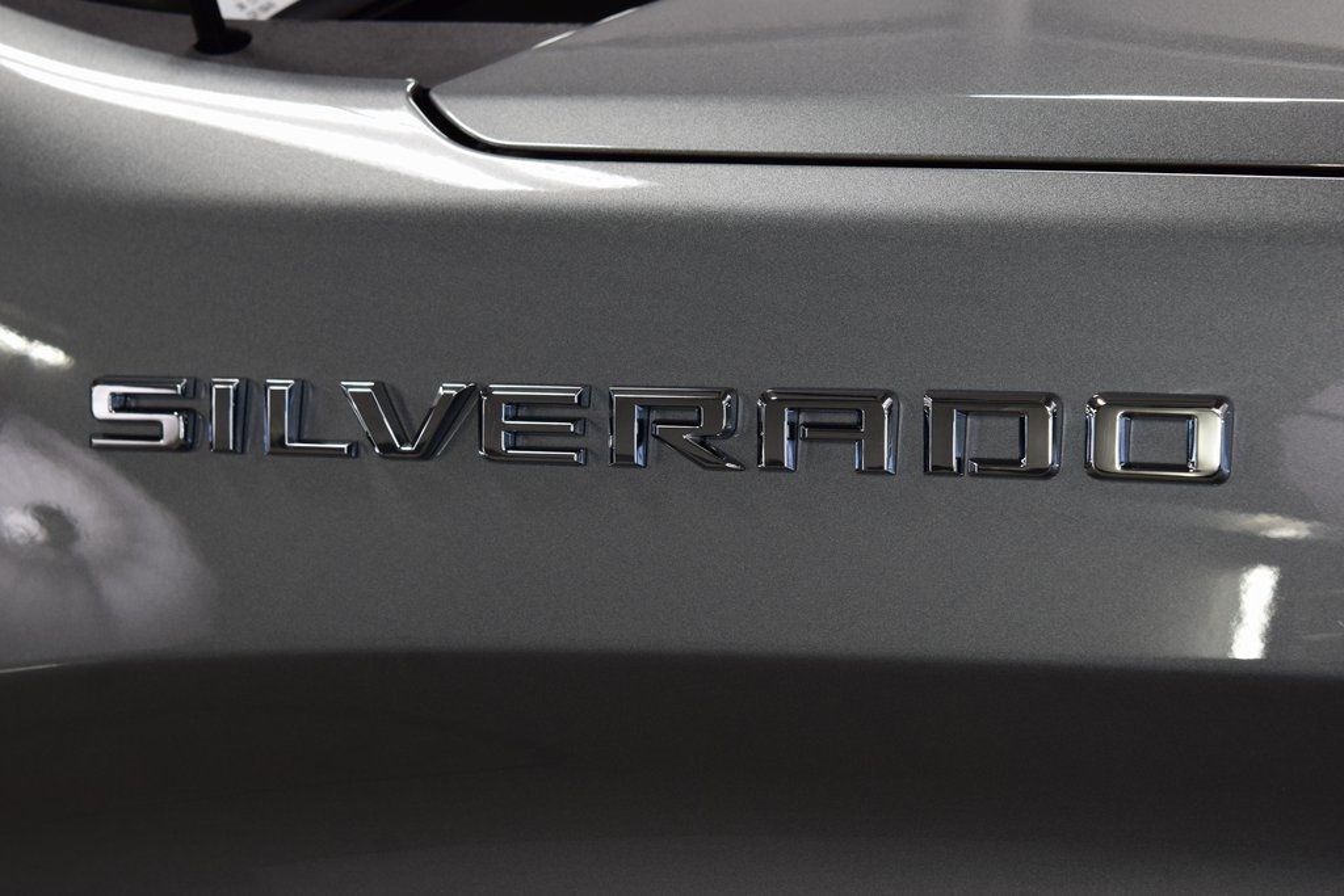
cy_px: 448
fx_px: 2688
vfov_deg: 18.9
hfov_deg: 28.1
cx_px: 672
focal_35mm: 72
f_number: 7.1
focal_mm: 48
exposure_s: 1/30
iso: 400
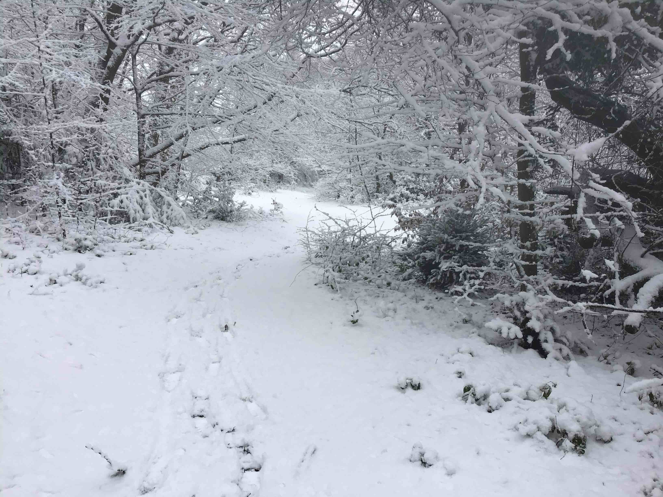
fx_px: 594
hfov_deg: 58.4
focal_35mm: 31
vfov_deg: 45.4
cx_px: 332
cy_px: 248
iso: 25
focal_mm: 3.3
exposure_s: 1/124
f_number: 2.4
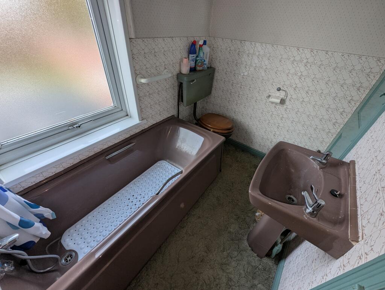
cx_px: 192
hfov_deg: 106.1
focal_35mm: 13
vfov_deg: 90.1
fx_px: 145
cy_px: 145
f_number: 2.2
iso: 83
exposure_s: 1/116
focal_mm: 1.95
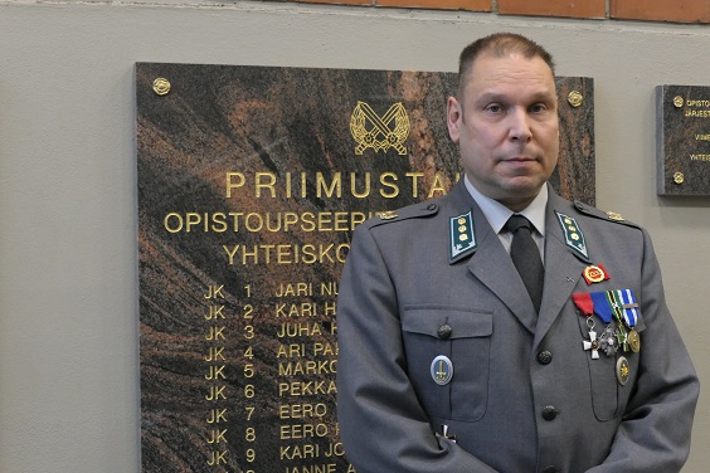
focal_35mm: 58
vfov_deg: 23.4
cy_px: 236
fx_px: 1144
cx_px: 355
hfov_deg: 34.5
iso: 1250
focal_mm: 21.3
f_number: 3.7
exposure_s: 1/80
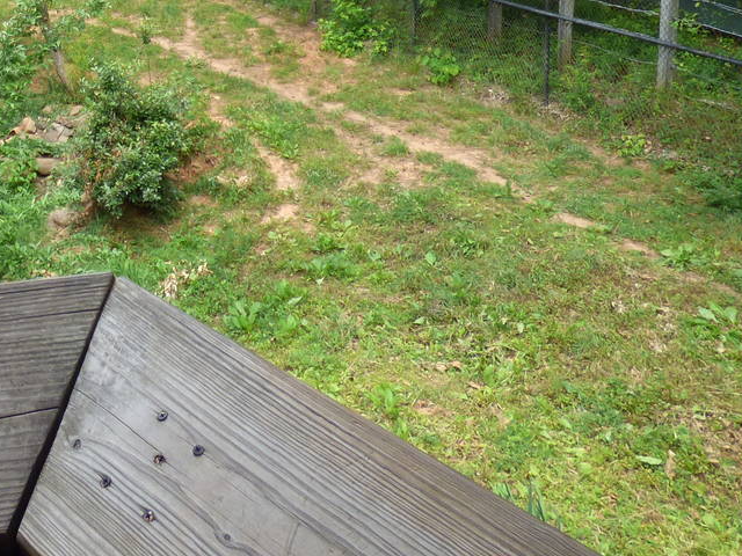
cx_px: 66
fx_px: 1072
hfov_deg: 35.8
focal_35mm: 50
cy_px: -111
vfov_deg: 26.0
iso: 100
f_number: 2.8
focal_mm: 3.58
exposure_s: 1/500
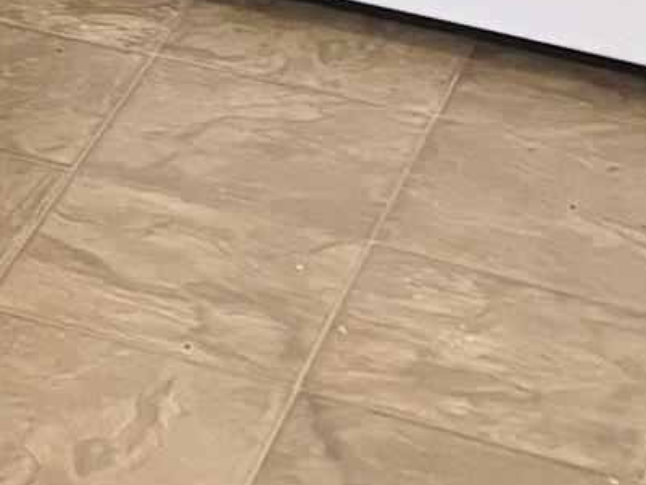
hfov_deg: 9.1
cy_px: -1102
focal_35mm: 199
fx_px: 3715
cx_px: -786
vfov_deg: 6.6
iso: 250
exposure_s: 1/60
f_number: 1.6
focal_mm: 5.96
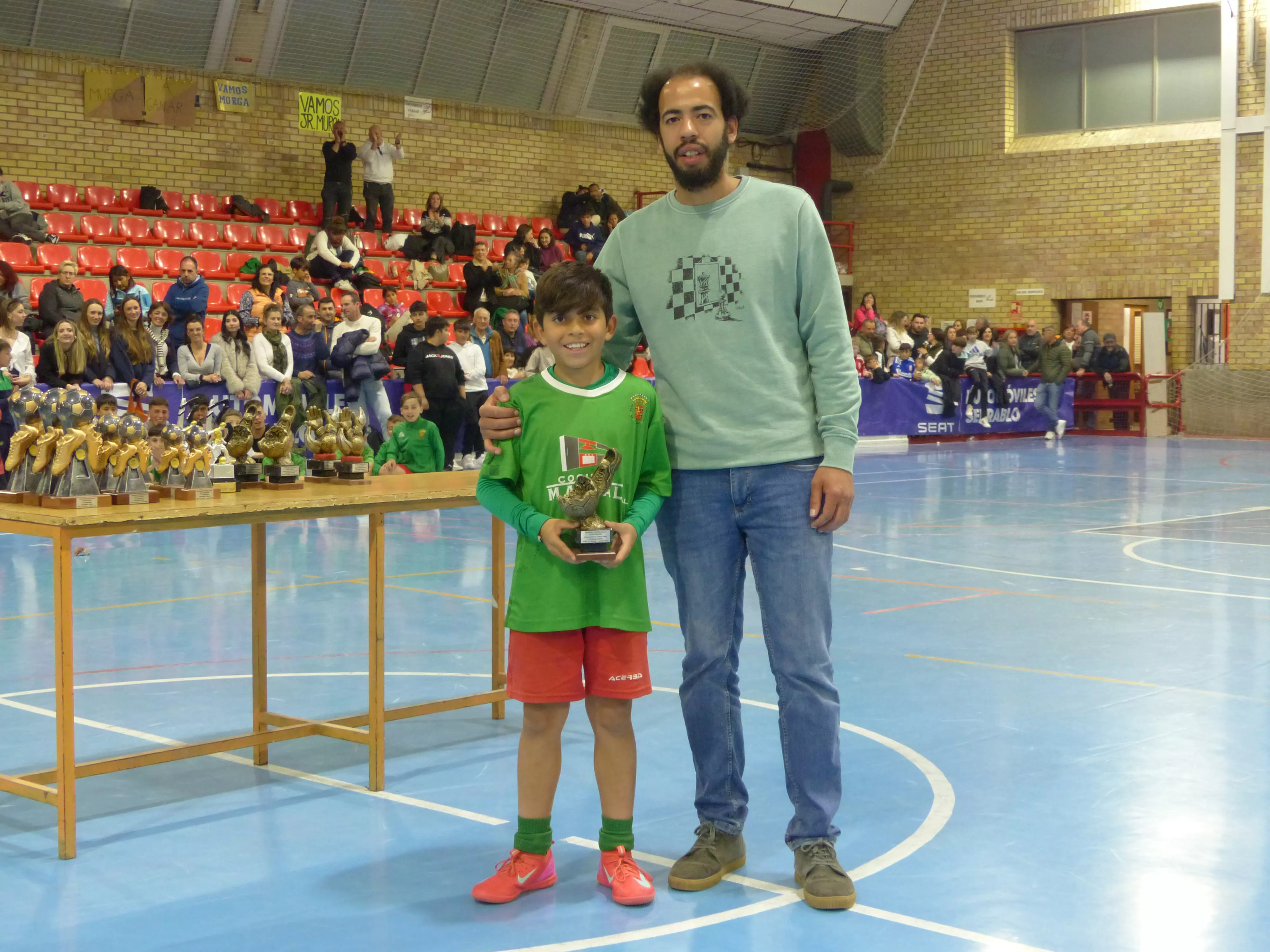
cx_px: 635
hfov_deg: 36.8
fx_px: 1908
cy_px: 476
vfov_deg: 28.0
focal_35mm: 52
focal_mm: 9.4
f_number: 2.8
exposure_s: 1/40
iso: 400
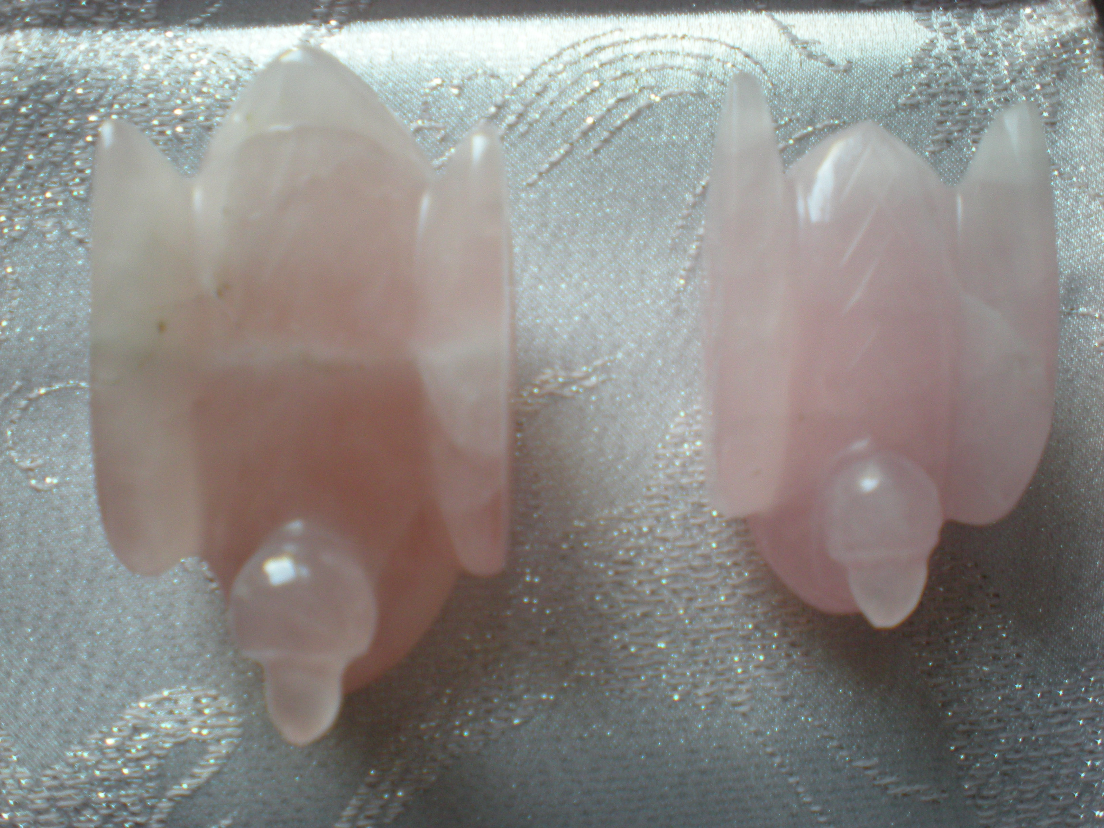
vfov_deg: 37.7
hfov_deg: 49.0
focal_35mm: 38
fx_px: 1212
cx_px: 552
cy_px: 414
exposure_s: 1/52.5
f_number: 3.1
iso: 200
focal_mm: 6.3
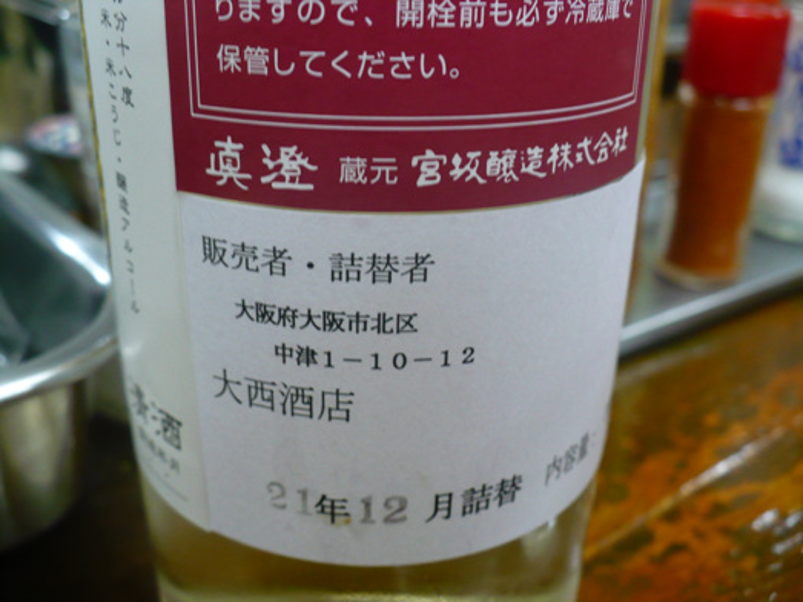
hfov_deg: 50.1
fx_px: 858
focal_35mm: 37
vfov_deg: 38.7
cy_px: 301
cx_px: 402
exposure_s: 1/15
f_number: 2.8
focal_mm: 6.1
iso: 200
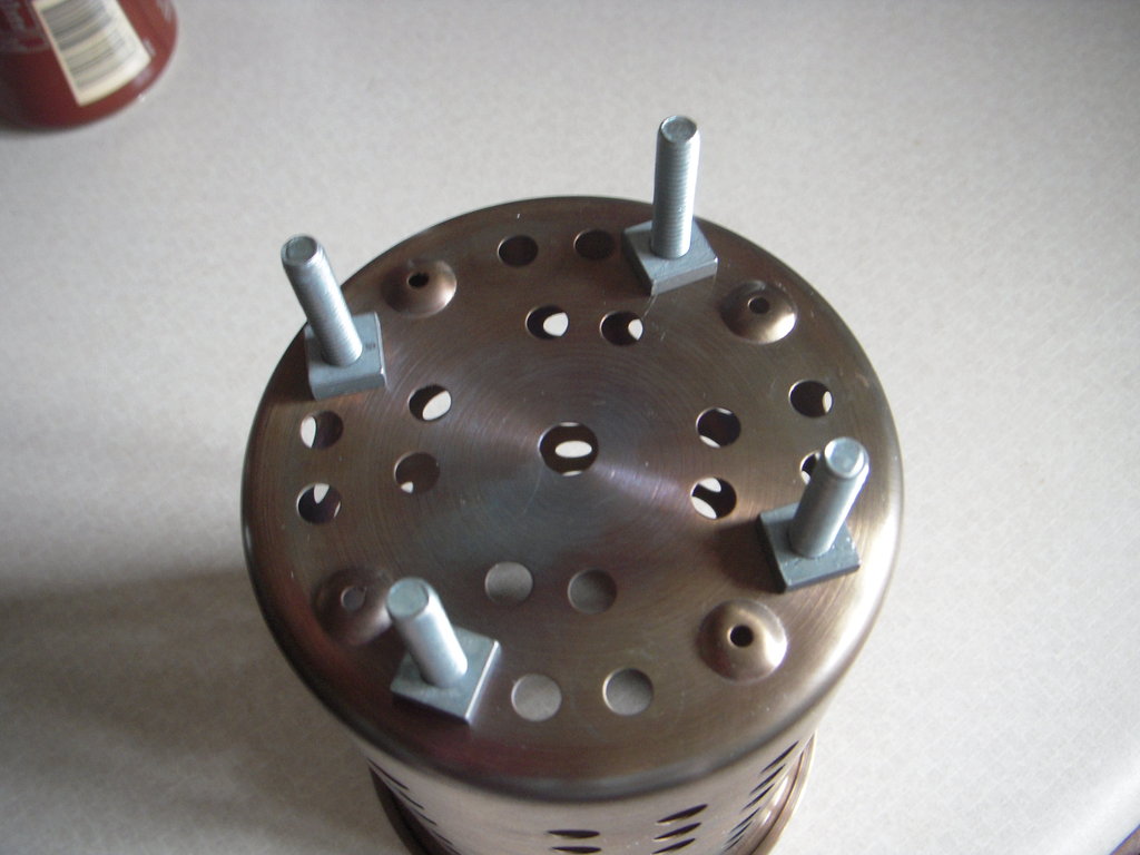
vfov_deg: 37.7
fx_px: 1251
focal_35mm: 38
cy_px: 428
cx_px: 570
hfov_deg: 49.0
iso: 250
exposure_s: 1/8
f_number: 3.3
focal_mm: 6.3
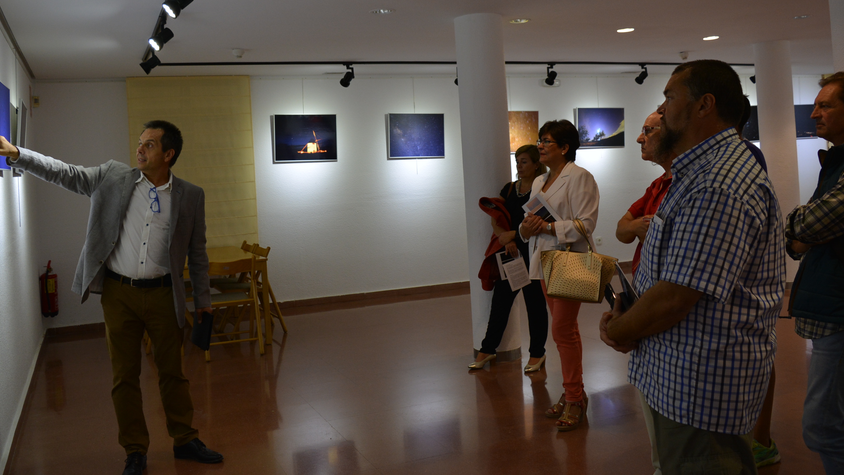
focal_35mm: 33
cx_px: 388
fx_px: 739
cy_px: 171
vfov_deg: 35.4
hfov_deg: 59.4
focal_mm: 18
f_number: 4.5
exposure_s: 1/80
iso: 400
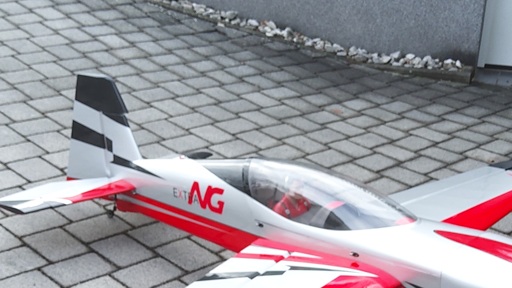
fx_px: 774
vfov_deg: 20.5
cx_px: 290
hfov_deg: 36.6
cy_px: 283
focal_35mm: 57
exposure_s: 1/176
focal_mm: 3.08
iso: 40
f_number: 2
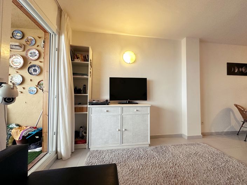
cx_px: 124
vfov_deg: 85.6
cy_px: 92
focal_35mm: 14
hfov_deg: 102.1
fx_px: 100
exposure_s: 1/50
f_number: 2.2
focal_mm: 2.22
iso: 250
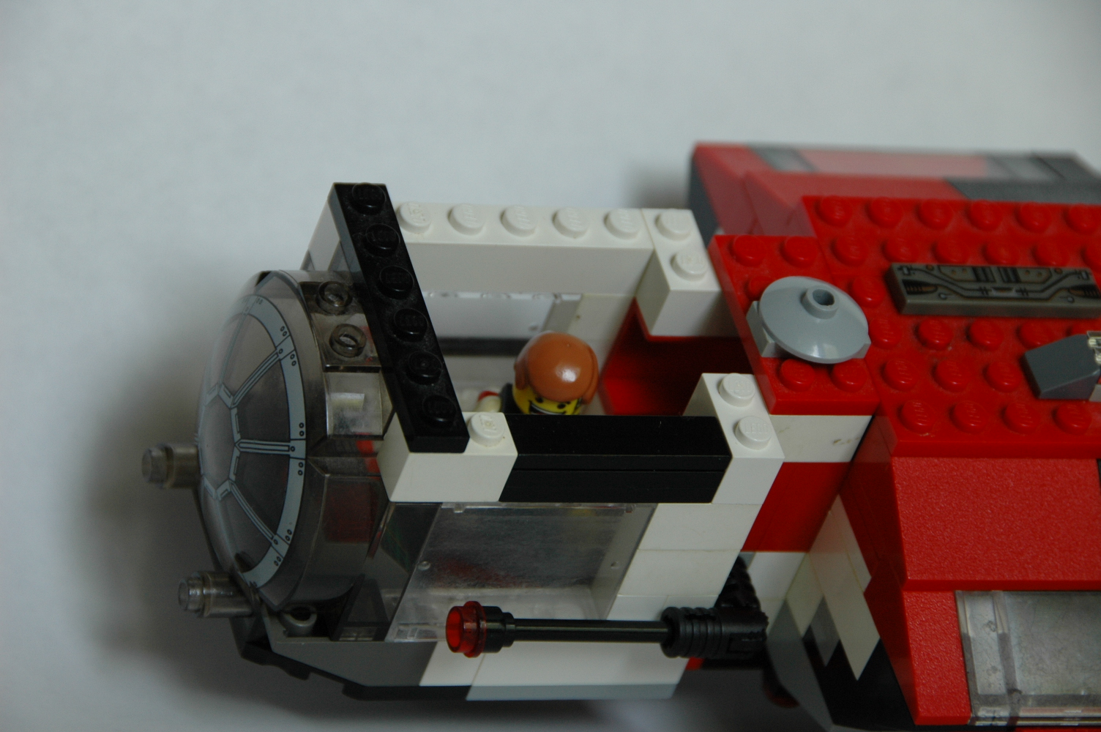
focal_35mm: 225
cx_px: 550
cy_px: 366
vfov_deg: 6.1
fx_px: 6875
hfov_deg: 9.2
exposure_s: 1/20
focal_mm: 150
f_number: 7.1
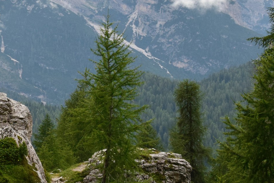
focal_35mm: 133
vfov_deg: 10.3
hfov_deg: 15.1
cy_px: 80
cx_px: -8
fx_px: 1014
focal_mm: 35
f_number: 11
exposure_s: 1/1000
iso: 800
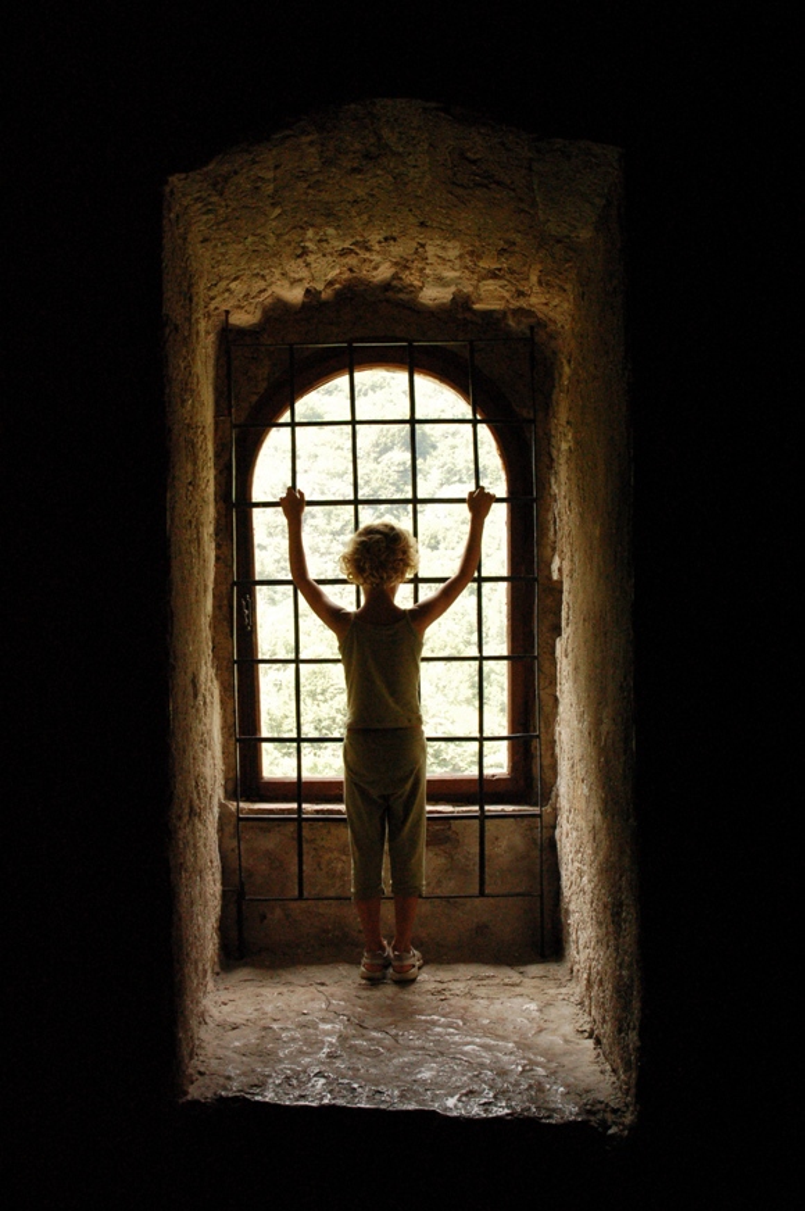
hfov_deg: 35.4
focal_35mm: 38
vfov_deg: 51.3
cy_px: 606
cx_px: 402
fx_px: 1260
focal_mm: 25
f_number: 7.1
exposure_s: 1/160
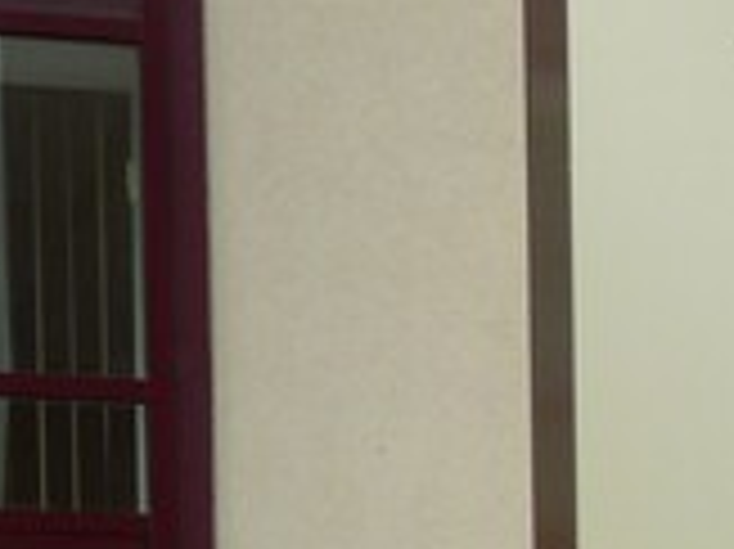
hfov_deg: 6.5
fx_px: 5996
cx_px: 2125
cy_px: 1215
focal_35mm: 283
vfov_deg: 5.1
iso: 80
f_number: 3
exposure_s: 1/640
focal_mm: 8
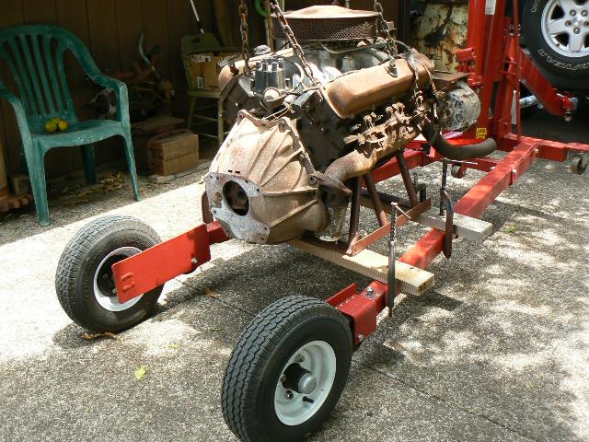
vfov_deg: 39.7
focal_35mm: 36
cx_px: 294
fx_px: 613
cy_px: 221
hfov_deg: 51.4
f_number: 4
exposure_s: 1/125
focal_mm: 6
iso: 80
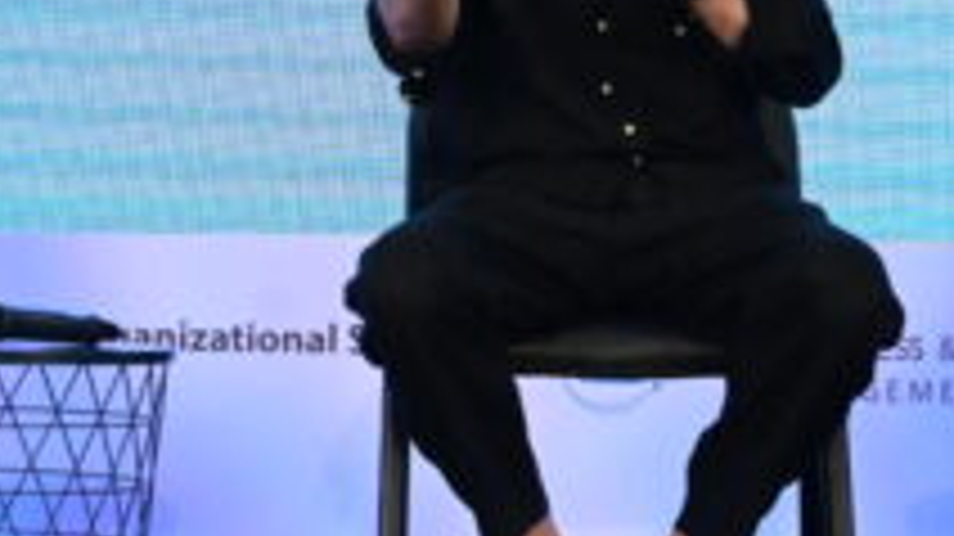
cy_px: -252
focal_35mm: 167
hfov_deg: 12.9
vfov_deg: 7.1
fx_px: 4222
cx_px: 472
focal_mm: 44
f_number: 6.3
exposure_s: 1/640
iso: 8000
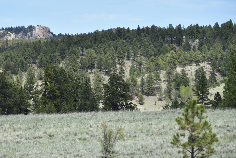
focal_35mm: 210
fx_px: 1377
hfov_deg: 9.8
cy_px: 85
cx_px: 93
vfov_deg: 6.5
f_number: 6.3
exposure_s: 1/320
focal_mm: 160
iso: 100
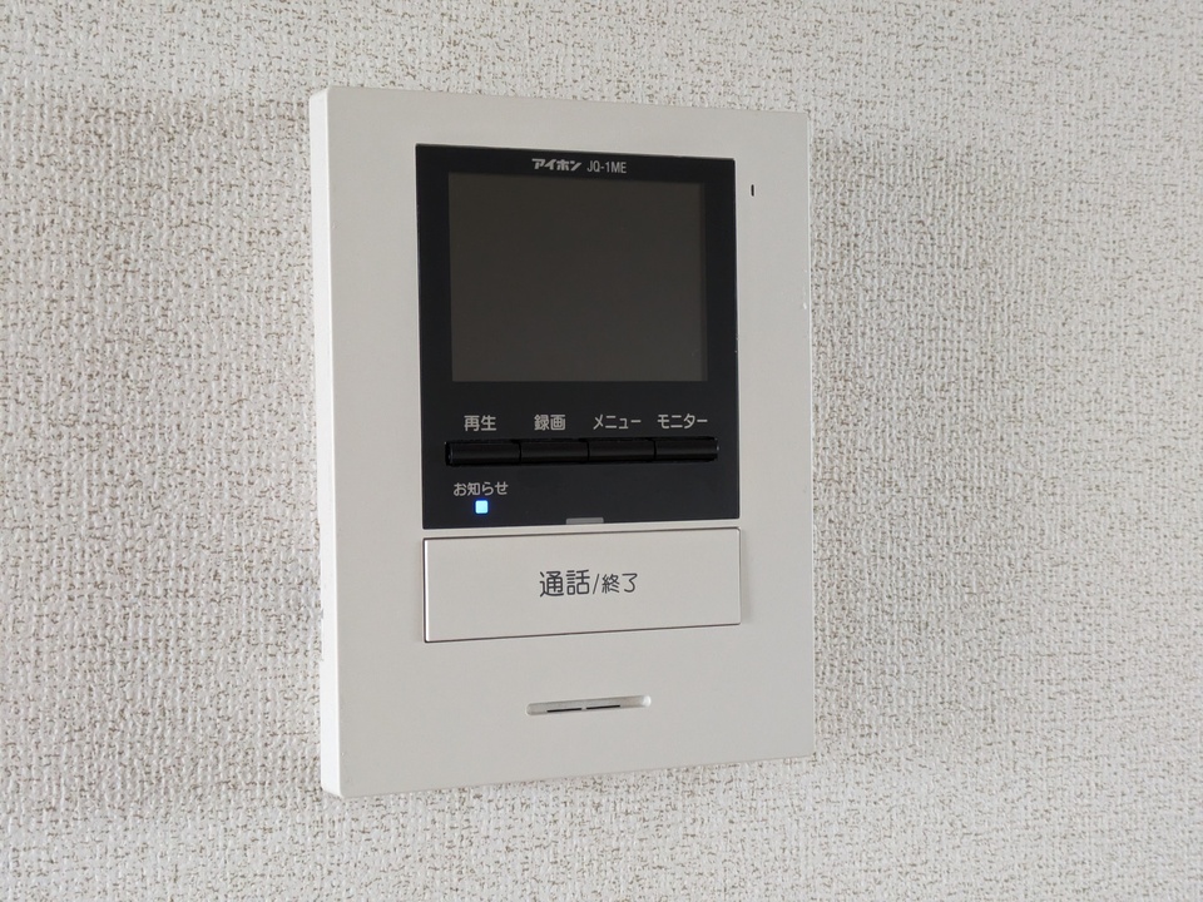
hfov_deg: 37.5
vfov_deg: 28.6
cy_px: 451
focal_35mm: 51
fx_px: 1772
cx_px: 602
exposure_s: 1/120
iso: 464
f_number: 1.89
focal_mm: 5.43
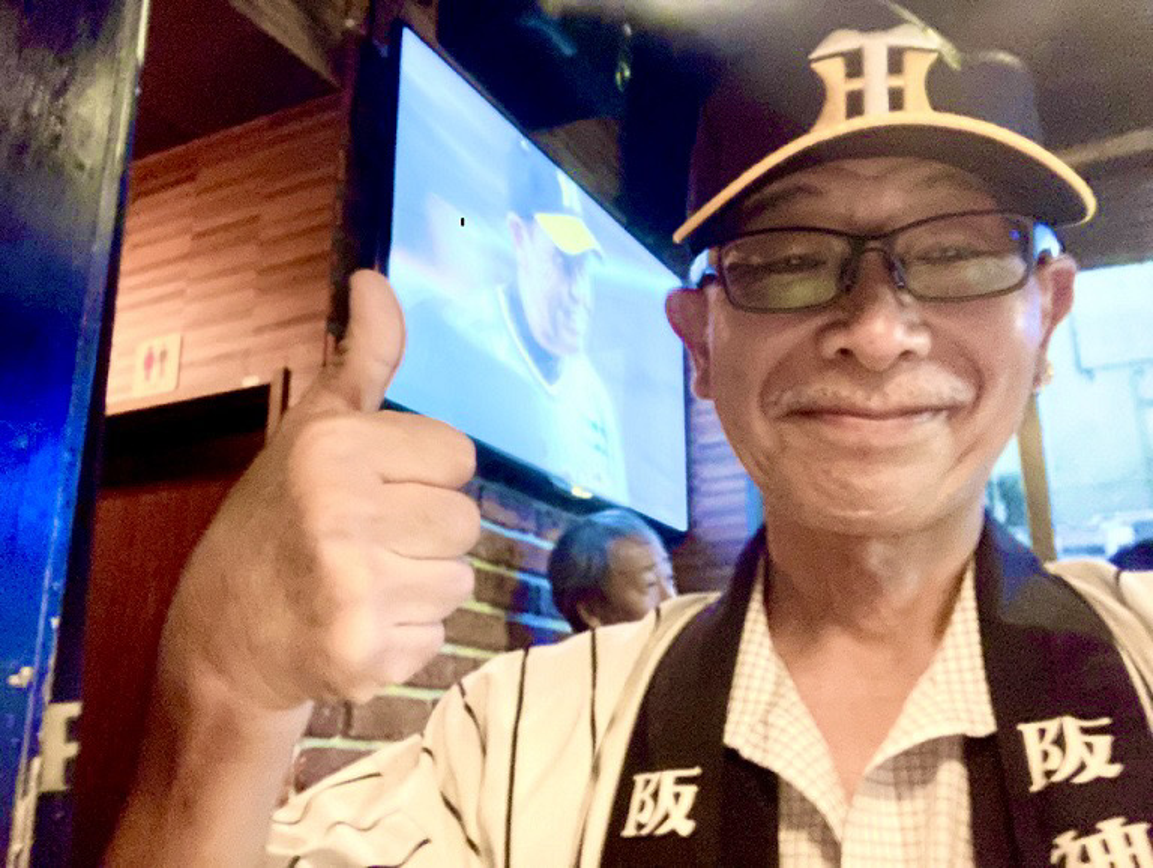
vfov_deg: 44.2
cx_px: 576
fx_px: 1067
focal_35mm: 32
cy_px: 434
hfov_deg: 56.8
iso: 2000
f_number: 2.2
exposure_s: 1/17
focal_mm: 2.87
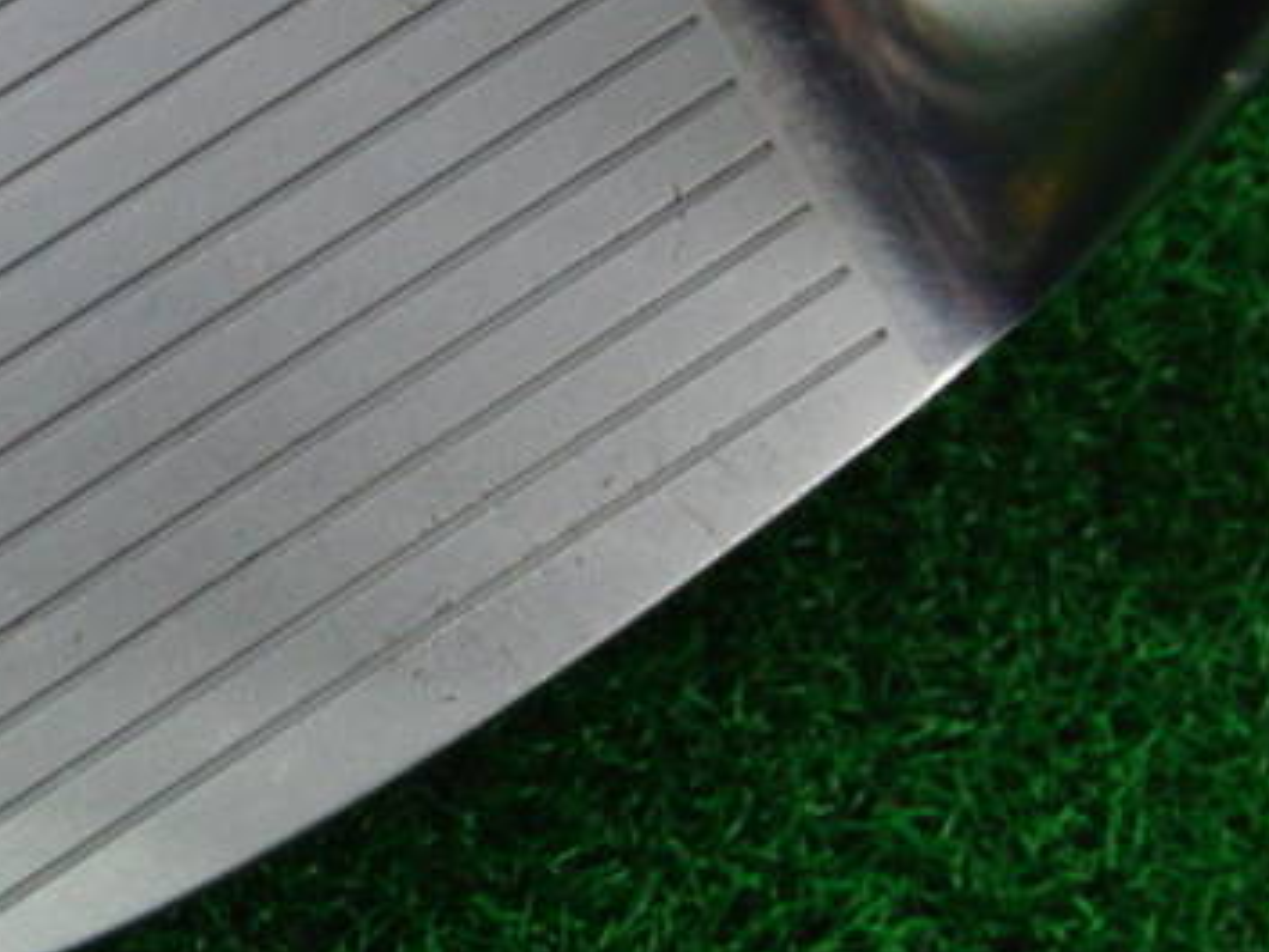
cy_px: 327
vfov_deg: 21.9
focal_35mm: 67
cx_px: 144
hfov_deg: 28.0
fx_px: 2457
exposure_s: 1/60
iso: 400
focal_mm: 6.42
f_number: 3.6
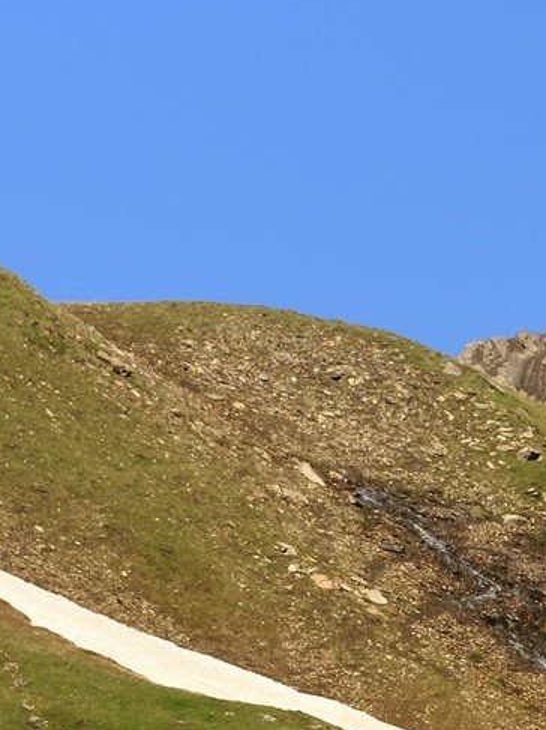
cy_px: 1410
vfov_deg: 2.6
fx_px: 16018
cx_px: 1140
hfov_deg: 1.9
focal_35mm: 761
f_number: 9
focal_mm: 160
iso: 200
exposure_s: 1/320
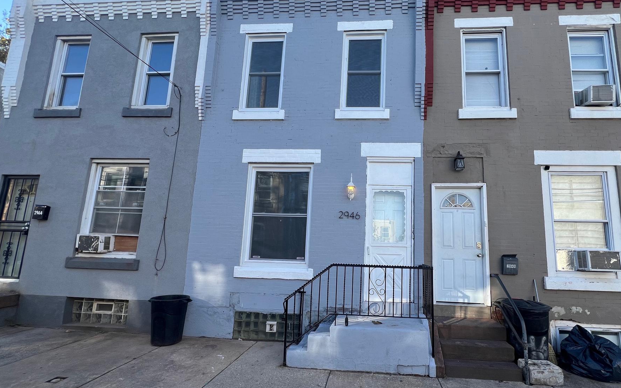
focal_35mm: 16
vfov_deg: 71.1
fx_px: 271
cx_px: 353
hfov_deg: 97.2
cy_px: 212
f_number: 1.8
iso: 32
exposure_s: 1/416
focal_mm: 1.57
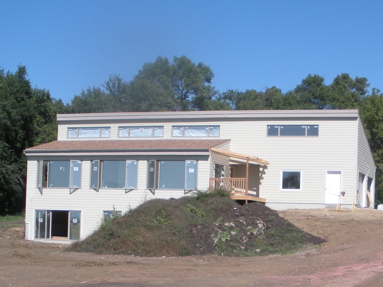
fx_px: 398
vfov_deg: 39.7
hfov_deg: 51.4
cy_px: 144
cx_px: 192
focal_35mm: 36
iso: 64
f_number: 3.5
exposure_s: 1/706
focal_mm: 6.3
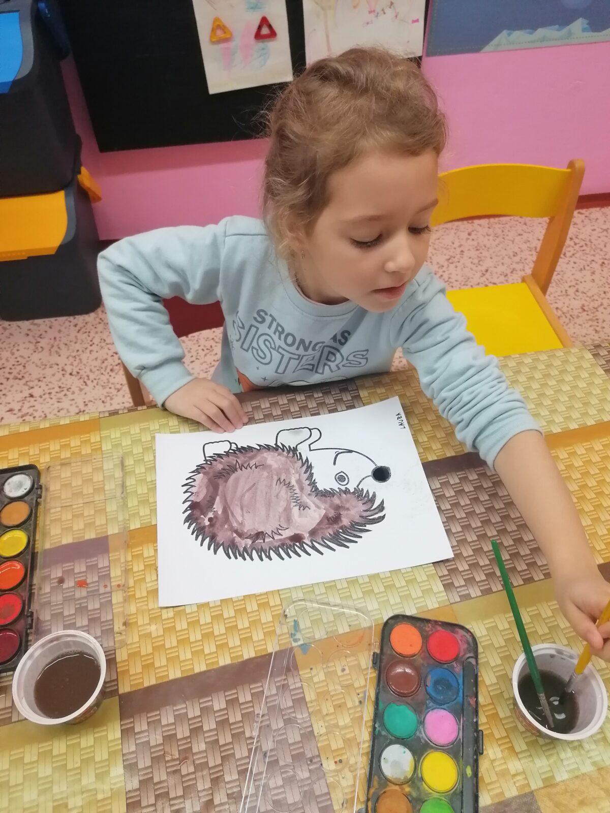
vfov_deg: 65.3
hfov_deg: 51.4
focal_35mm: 27
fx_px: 634
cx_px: 305
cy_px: 406
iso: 320
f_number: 1.8
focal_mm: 4.75
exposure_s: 1/100
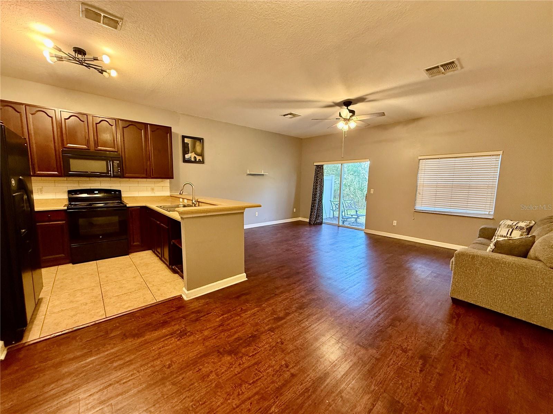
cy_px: 207
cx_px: 276
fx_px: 224
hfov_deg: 102.1
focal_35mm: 14
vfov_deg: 85.7
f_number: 2.2
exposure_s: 1/60
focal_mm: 2.22
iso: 320
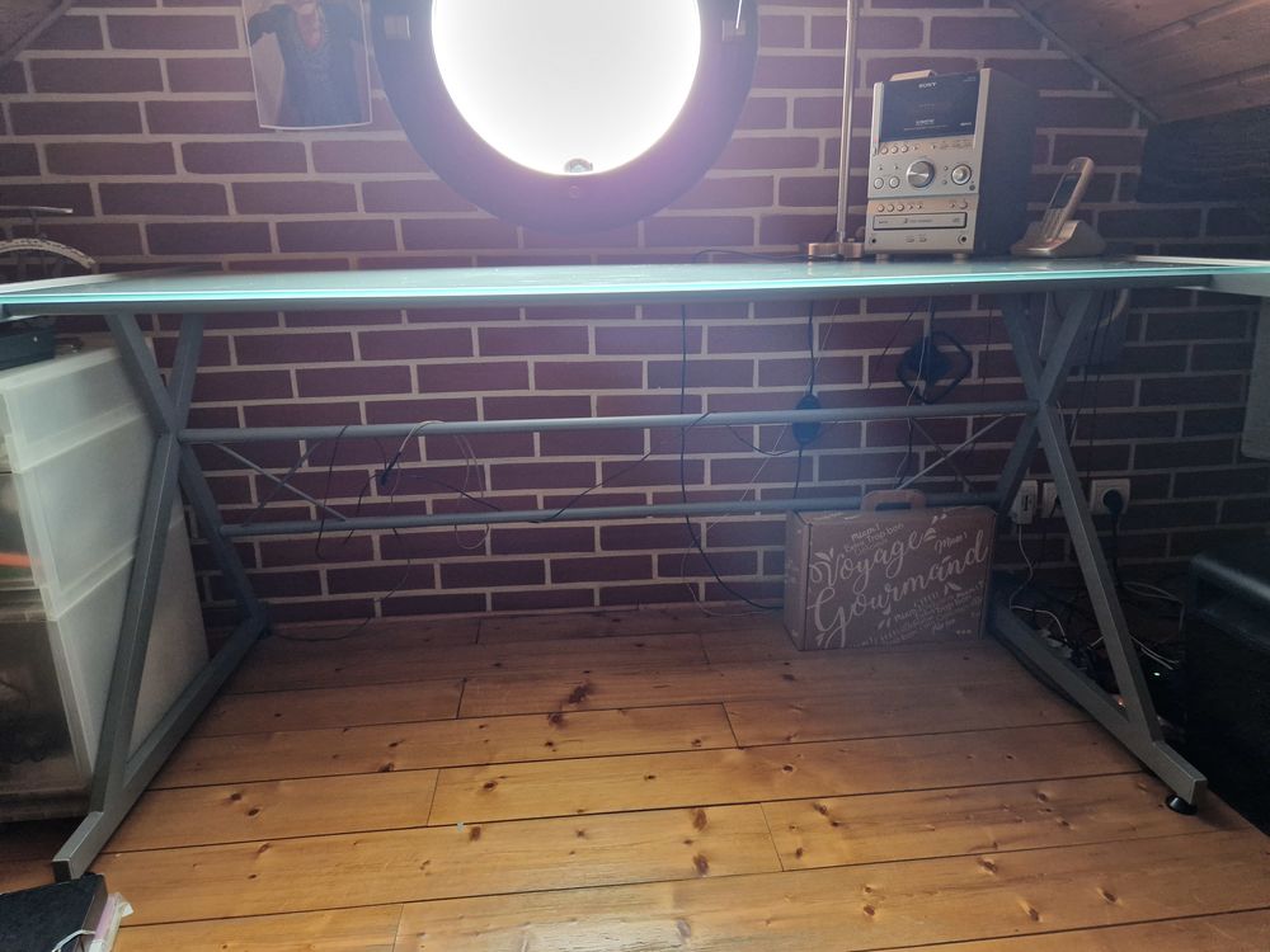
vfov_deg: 58.9
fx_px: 844
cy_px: 476
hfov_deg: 73.9
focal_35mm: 23
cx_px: 635
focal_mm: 5.4
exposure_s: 1/50
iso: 640
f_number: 1.8
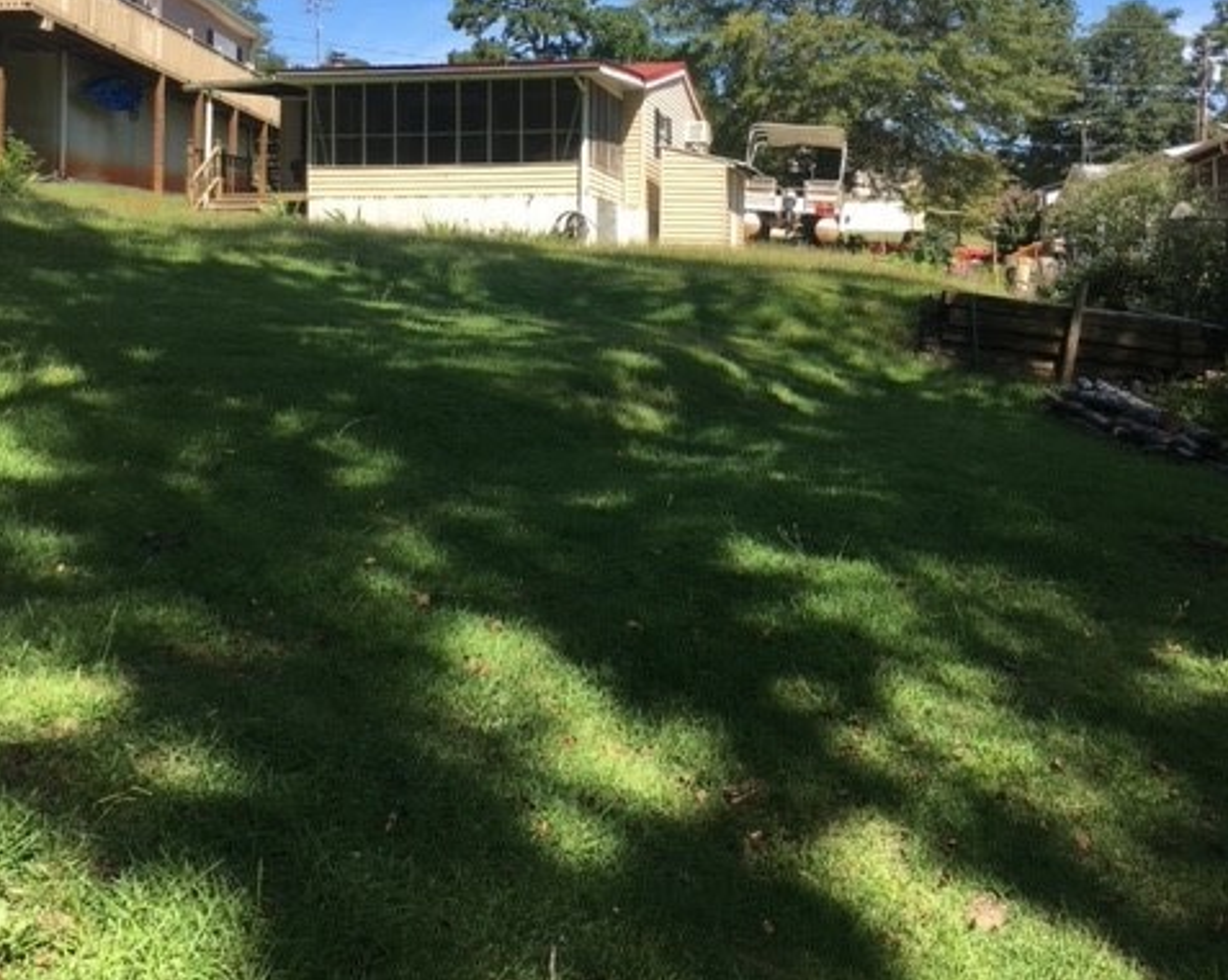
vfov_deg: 38.1
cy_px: 244
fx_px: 1380
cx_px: 613
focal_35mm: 38
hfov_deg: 48.0
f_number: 2.2
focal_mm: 4.15
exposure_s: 1/732
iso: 25
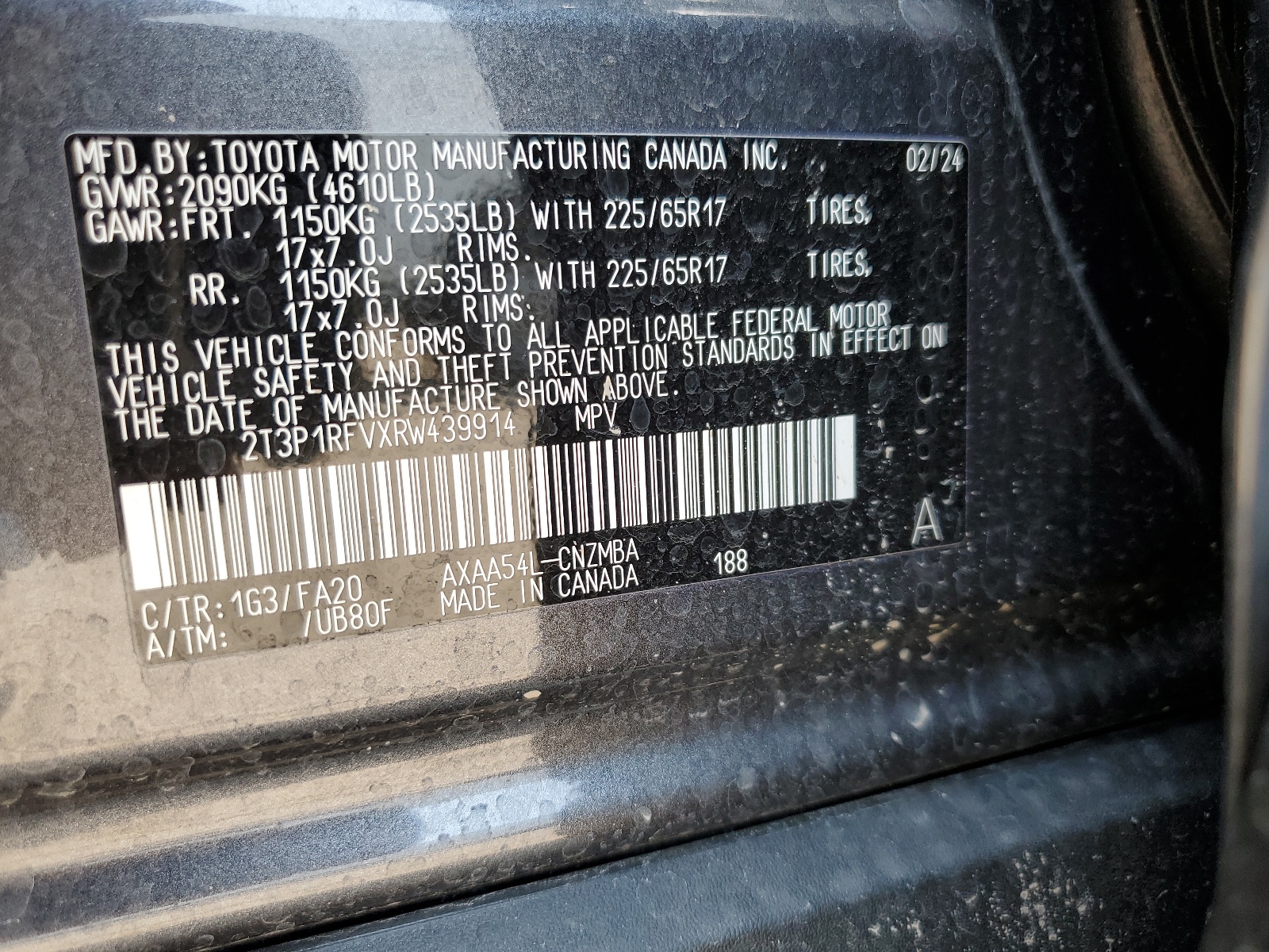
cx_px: 634
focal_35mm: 26
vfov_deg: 53.1
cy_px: 476
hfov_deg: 67.3
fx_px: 953
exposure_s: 1/123
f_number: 1.5
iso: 50
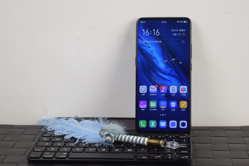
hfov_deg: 26.0
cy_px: 83
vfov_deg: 17.5
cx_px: 124
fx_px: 539
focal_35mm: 78
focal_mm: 52
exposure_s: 1/15
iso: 100
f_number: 5.6
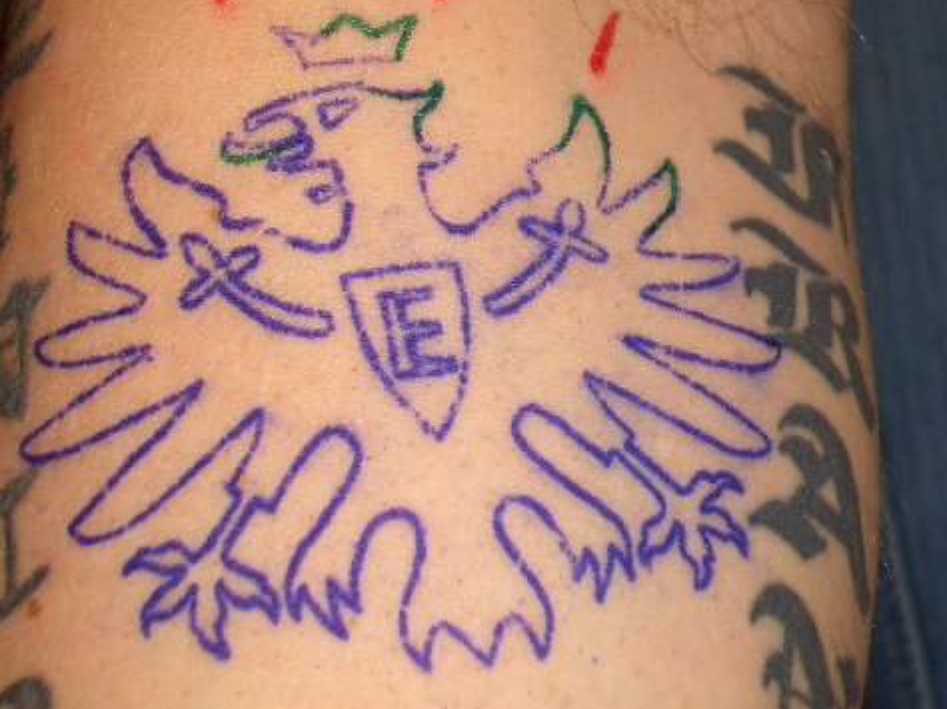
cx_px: 479
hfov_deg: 19.6
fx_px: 2734
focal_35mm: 100
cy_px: 292
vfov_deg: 14.8
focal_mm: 12.2
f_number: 3.9
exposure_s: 1/60
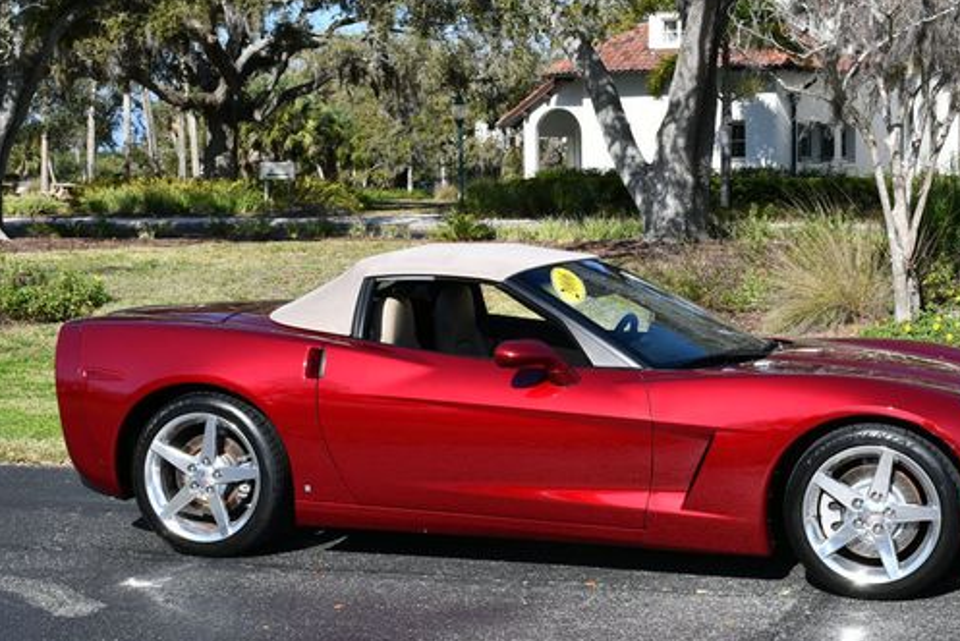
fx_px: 1788
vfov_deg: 20.3
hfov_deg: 29.9
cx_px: 612
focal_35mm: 67
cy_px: 282
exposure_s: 1/250
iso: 100
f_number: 8
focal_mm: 26
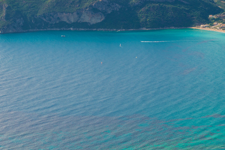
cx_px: 117
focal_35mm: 119
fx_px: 744
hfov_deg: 17.2
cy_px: 97
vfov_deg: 11.5
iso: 100
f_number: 8
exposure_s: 1/250
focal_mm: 50
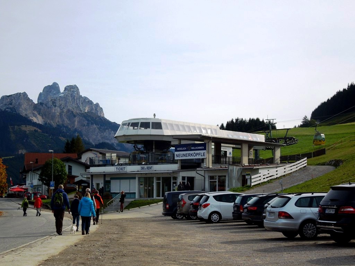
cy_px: 133
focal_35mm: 69
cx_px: 178
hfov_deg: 28.2
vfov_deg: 21.3
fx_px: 708
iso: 100
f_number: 8.8
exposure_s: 1/320
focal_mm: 12.5
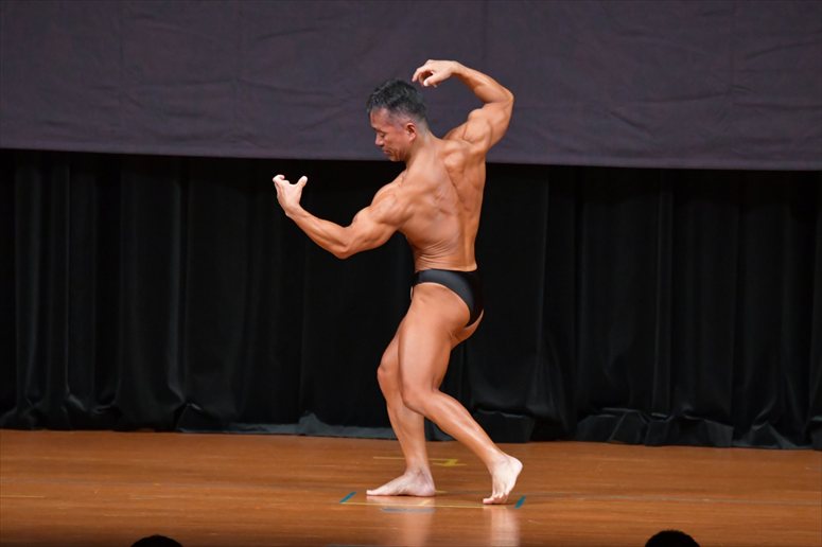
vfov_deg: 4.8
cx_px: 411
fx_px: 6504
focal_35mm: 285
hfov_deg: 7.2
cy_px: 274
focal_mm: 190
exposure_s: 1/400
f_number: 5.6
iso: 5000
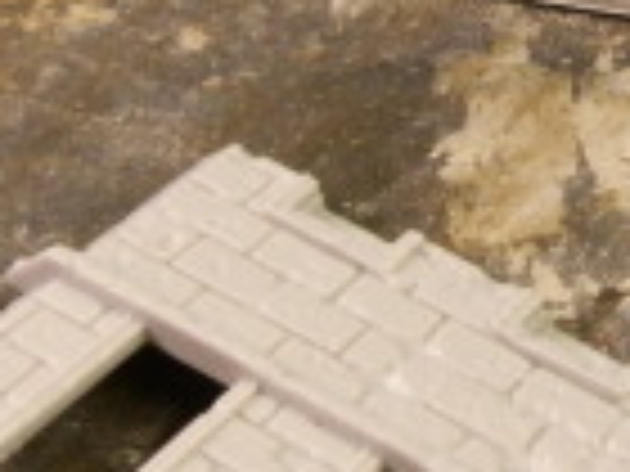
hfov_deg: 17.2
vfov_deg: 13.3
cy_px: -144
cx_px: 832
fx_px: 1947
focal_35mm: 107
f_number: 3.1
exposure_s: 1/13
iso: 200
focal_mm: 5
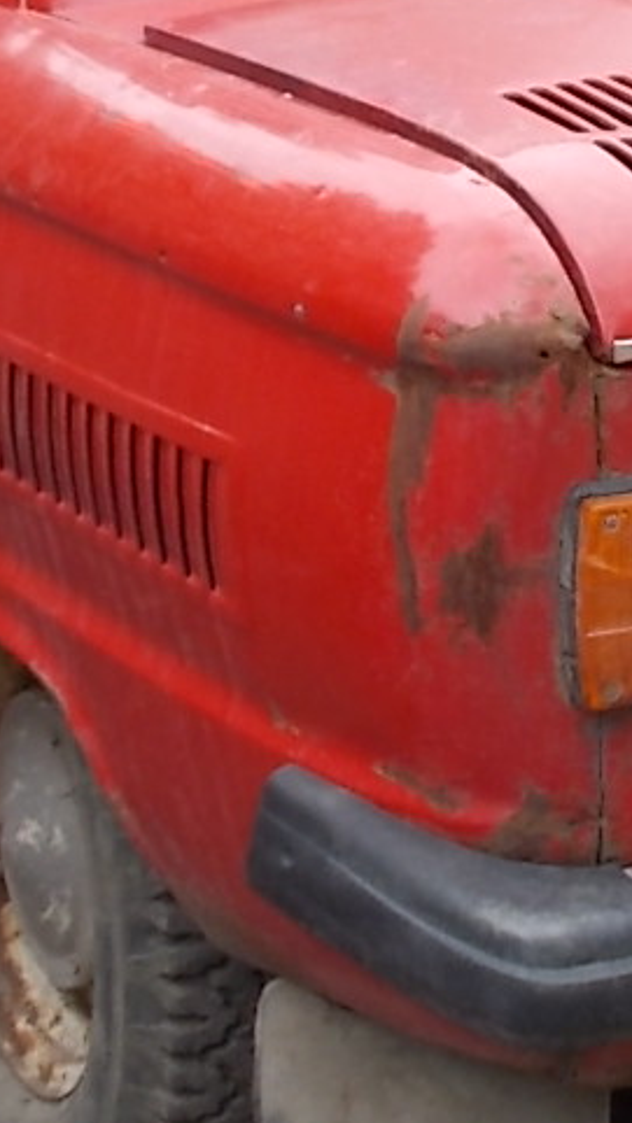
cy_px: 319
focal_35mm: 123
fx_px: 3666
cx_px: 746
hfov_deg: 9.7
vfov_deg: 17.4
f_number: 3.6
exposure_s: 1/250
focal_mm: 6
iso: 100
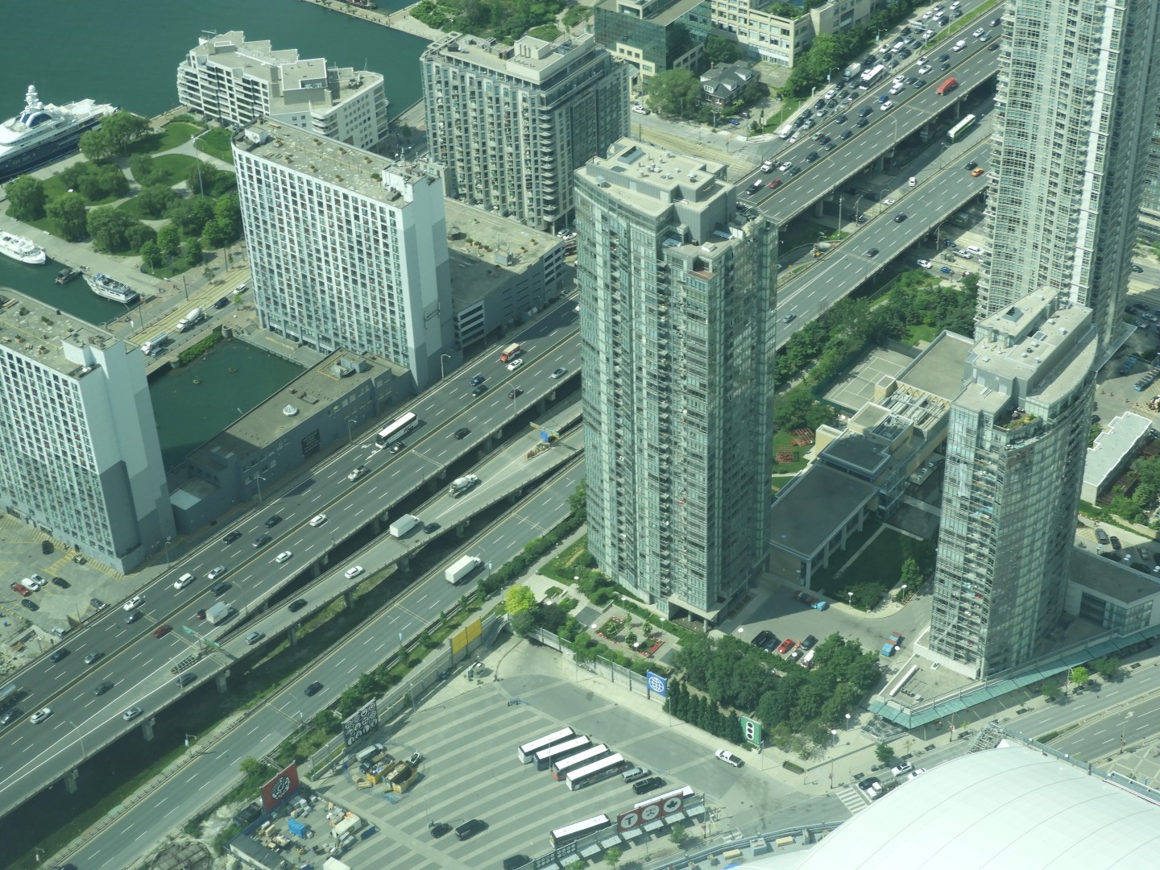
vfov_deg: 22.6
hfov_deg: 29.8
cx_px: 580
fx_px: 2178
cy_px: 435
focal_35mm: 65
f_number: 4.2
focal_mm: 11.6
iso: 100
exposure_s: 1/160
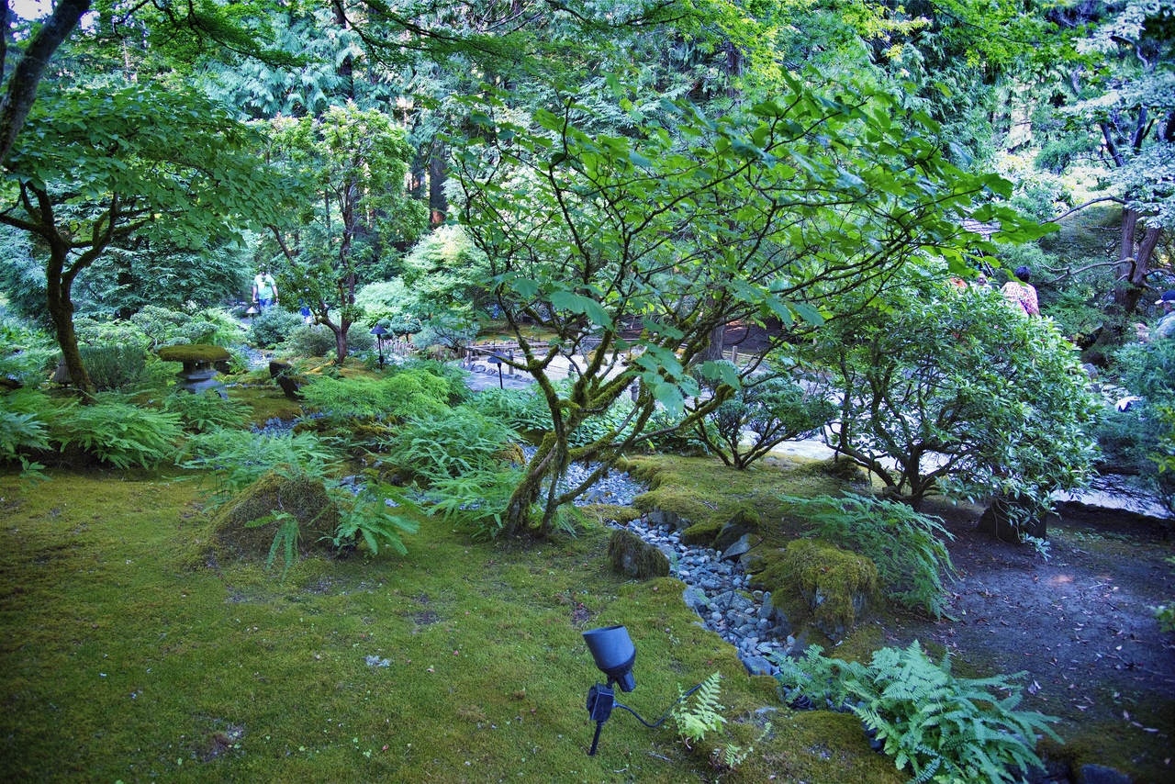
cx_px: 588
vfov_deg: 53.2
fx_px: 783
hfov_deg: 73.7
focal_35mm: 24
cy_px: 392
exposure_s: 1/50
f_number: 4
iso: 3200
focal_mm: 24
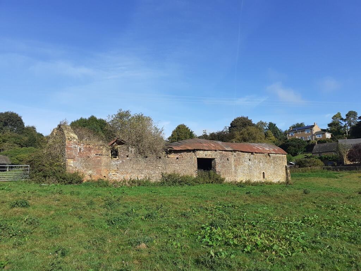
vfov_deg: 51.4
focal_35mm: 27
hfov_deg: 65.3
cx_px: 180
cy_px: 136
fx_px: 282
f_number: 1.9
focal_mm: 3.6
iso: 40
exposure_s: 1/1506
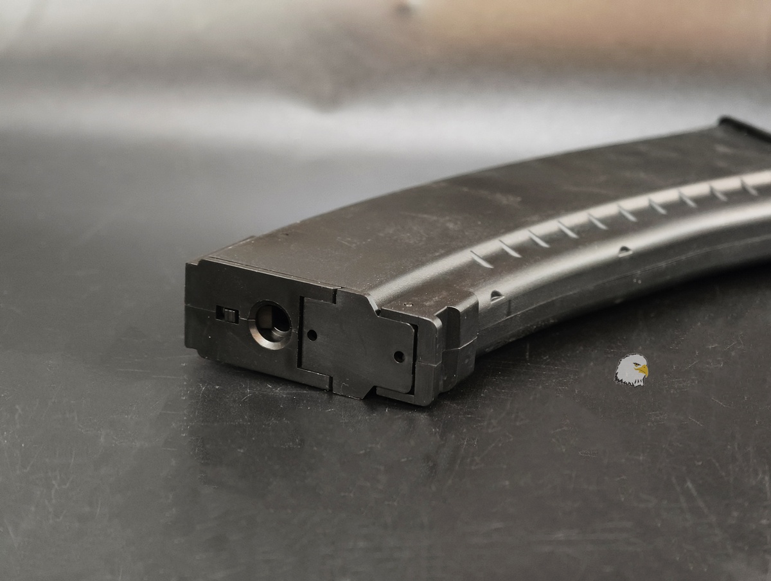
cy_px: 290
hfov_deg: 23.0
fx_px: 1896
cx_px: 386
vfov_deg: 17.4
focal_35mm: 85
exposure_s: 1/13.3
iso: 1447
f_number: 2.67
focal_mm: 22.48
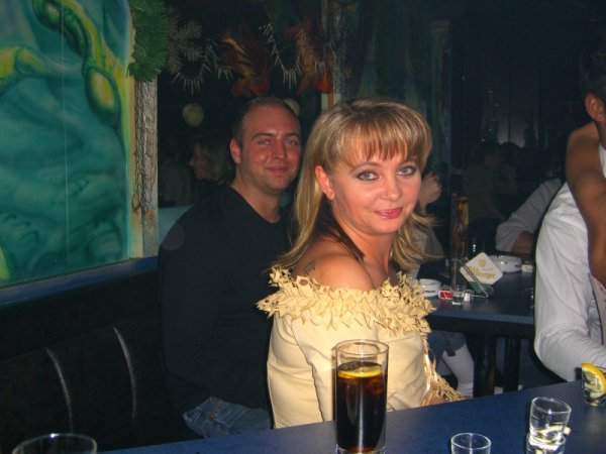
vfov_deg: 37.7
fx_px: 665
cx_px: 303
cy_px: 227
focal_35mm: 38
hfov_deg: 49.0
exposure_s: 1/60
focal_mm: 7.9
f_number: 2.8
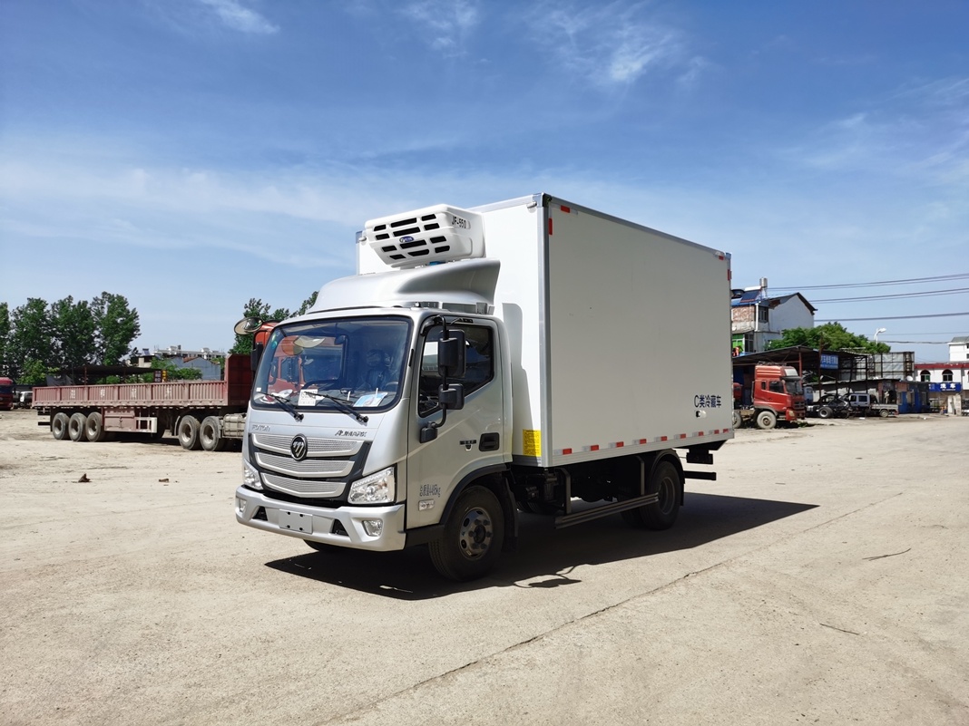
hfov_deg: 65.3
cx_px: 484
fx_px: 756
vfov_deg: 51.4
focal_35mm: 27
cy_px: 363
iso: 50
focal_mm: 5.58
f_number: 1.8
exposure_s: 1/2994
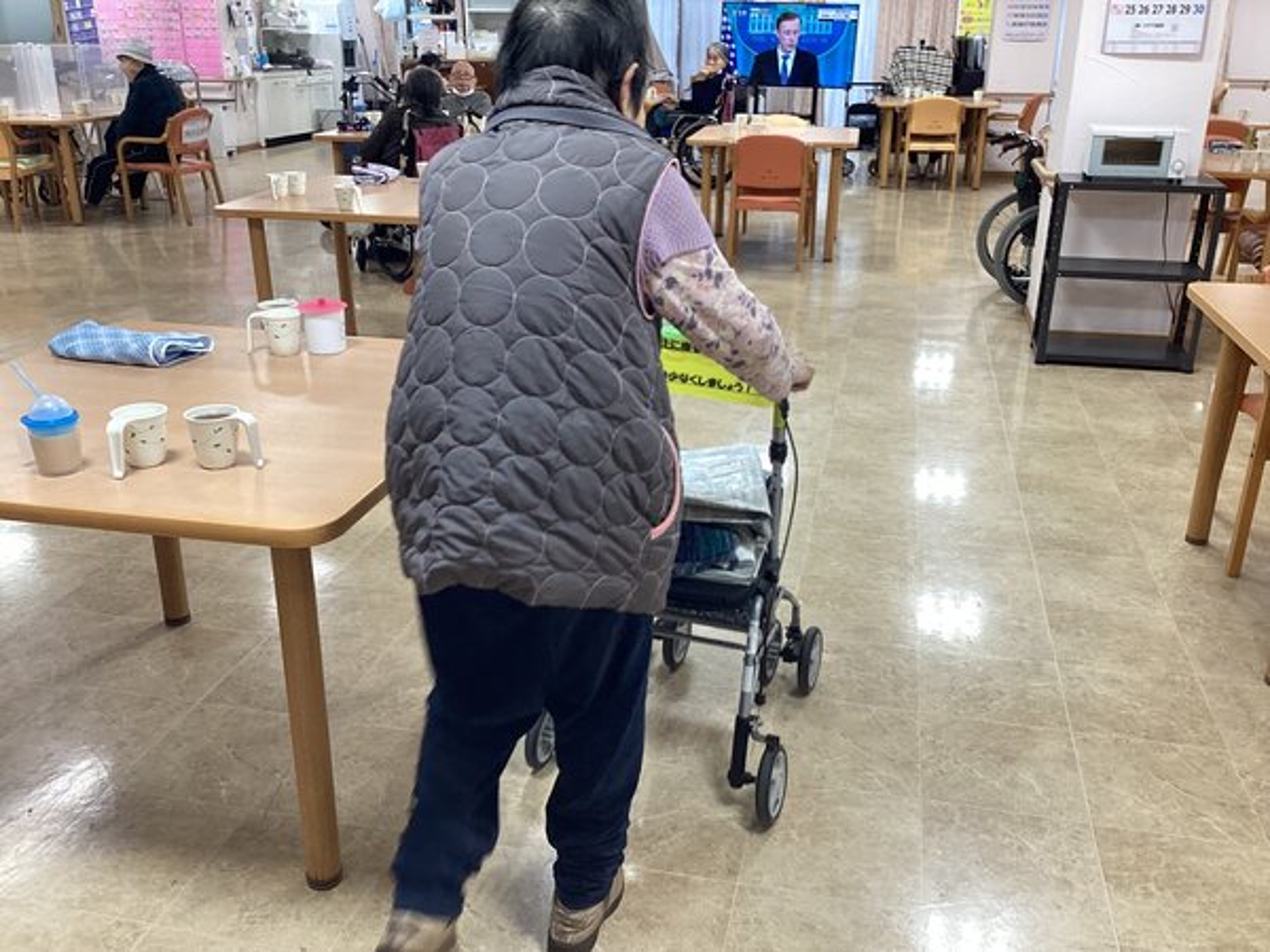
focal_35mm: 31
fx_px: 1137
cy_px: 476
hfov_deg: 58.4
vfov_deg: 45.4
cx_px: 635
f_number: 2.4
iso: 80
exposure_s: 1/60
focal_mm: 3.3
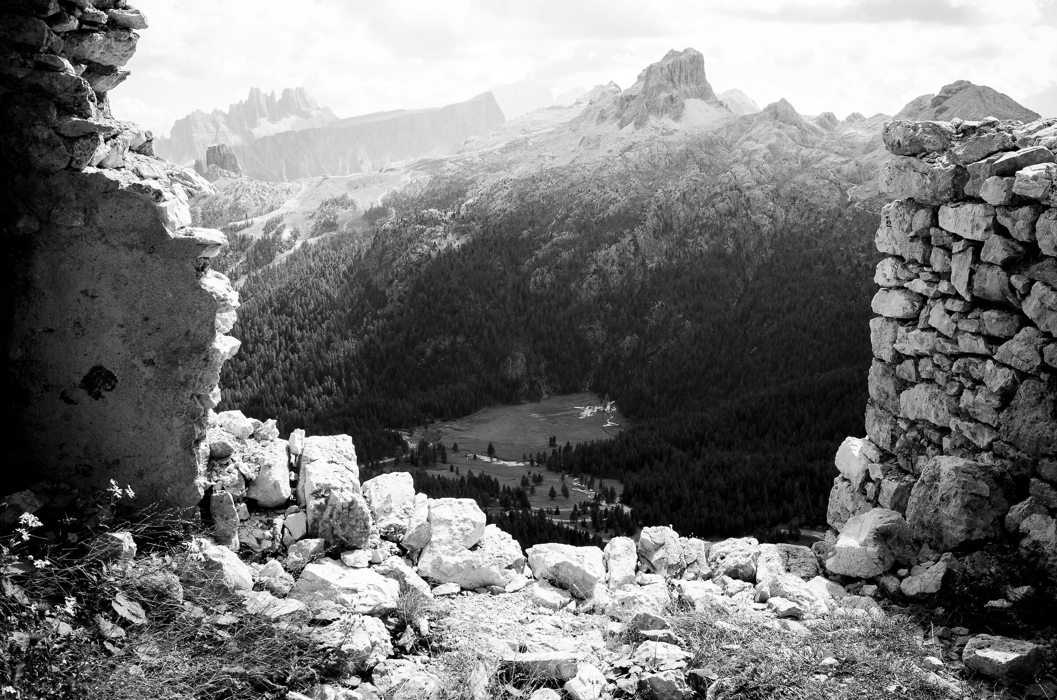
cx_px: 528
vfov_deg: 37.7
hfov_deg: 54.5
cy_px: 350
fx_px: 1026
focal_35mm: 35
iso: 200
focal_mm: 18.3
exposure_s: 1/250
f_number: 5
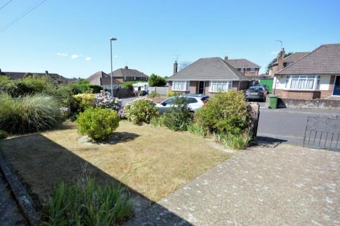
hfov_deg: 89.2
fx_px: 170
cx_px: 140
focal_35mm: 18
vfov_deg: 67.2
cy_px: 121
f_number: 8
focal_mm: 10
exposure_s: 1/640
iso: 400
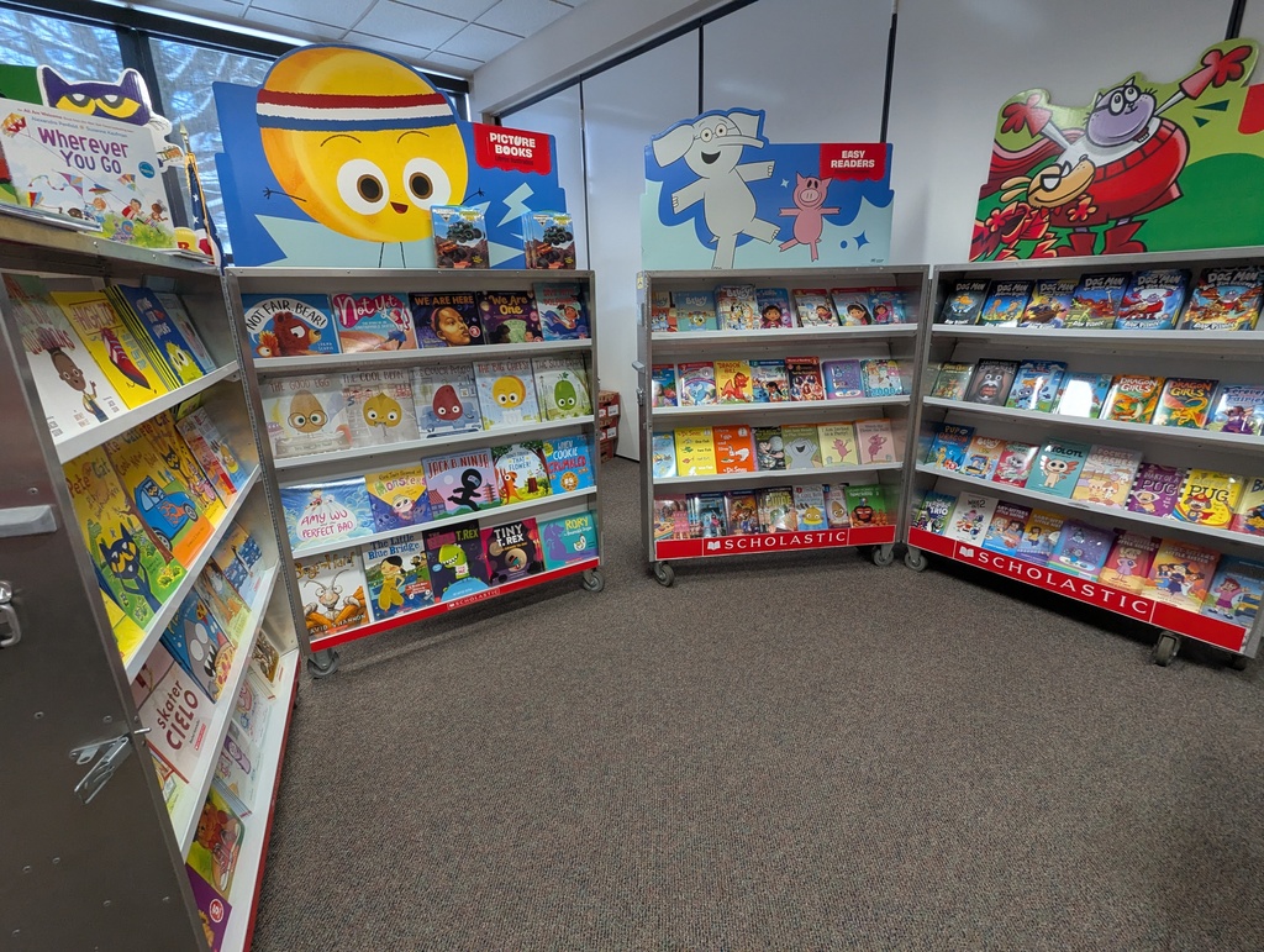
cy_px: 476
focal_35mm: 16
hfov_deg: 94.4
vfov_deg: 78.2
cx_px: 632
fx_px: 585
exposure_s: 1/60
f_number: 2.2
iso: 274
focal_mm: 2.35
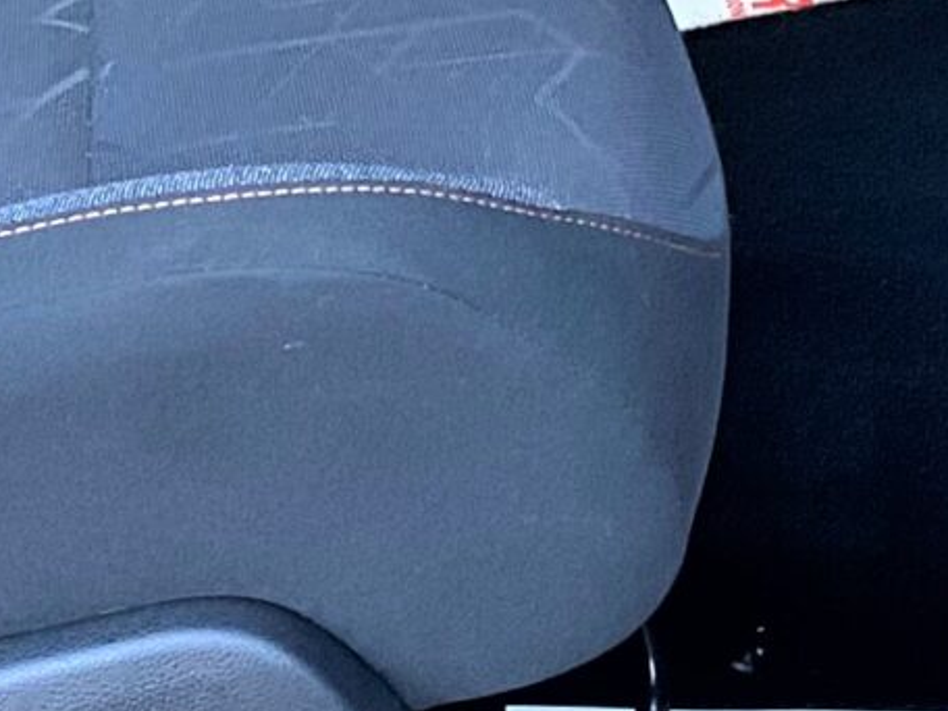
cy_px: -667
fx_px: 3998
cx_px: 274
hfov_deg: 13.5
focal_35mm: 146
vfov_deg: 9.5
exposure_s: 1/99
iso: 125
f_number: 1.8
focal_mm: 4.25
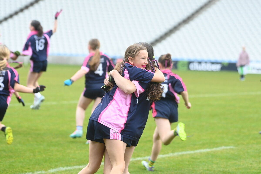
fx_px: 1450
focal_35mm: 200
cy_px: 87
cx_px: 130
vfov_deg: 6.9
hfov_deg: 10.3
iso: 2000
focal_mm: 200
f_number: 5.6
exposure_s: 1/400
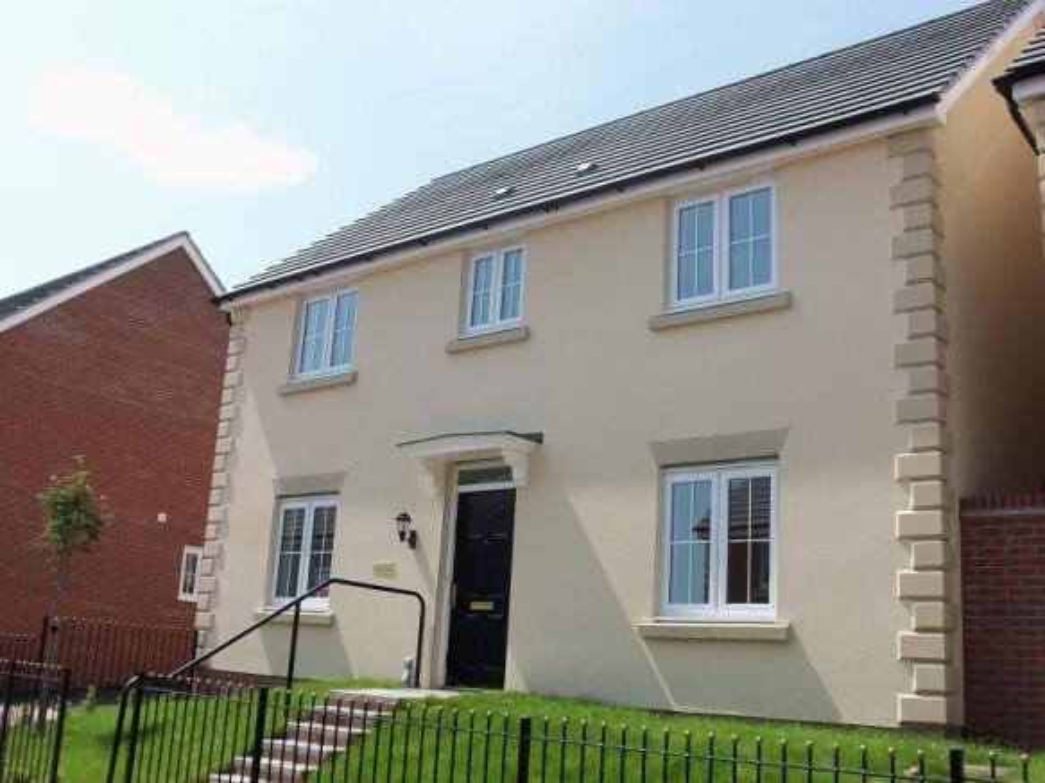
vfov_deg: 38.7
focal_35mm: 37
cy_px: 392
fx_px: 1117
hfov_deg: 50.1
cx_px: 522
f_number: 3.6
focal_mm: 6.7
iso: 64
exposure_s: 1/640
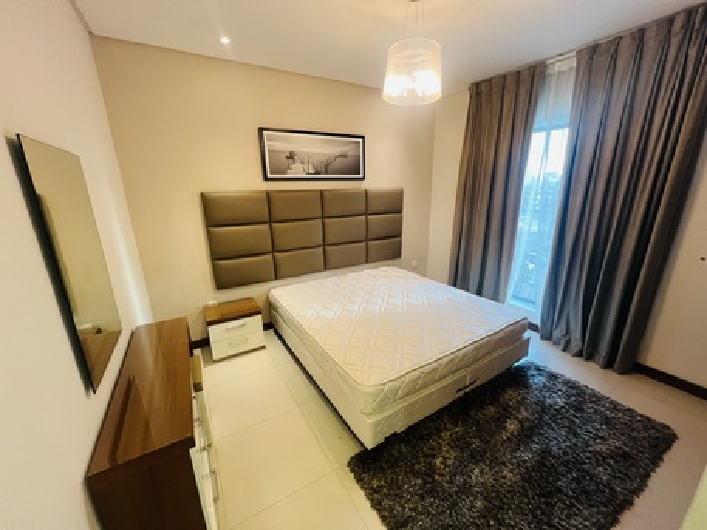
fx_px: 266
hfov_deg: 106.2
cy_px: 265
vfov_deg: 89.9
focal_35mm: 13
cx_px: 354
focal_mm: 1.57
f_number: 1.8
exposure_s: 1/50
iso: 160
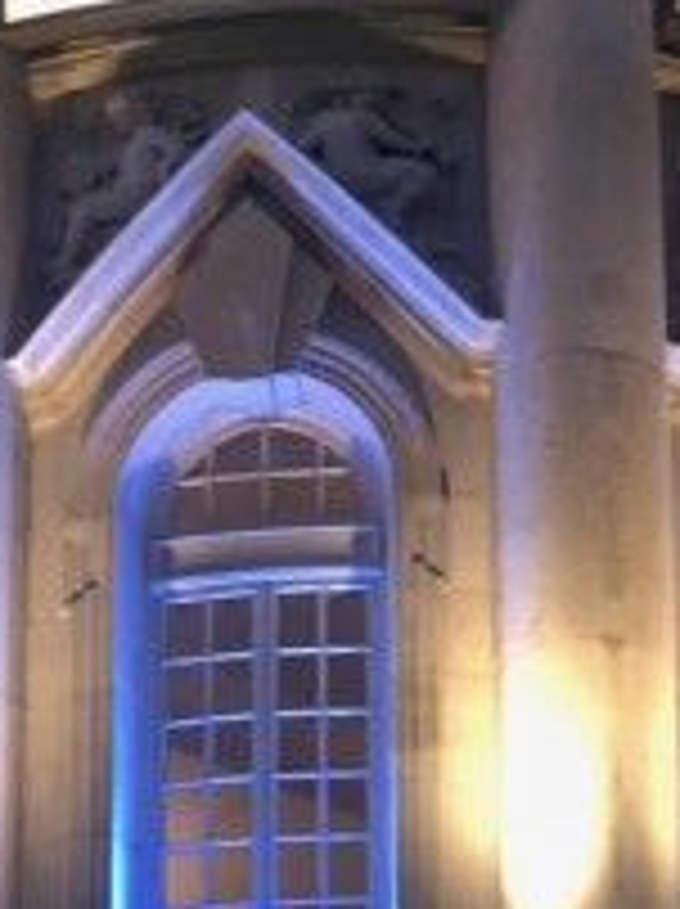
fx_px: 6929
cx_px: 437
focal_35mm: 264
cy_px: 1035
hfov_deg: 5.6
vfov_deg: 7.5
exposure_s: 1/33
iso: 100
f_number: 2.4
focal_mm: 6
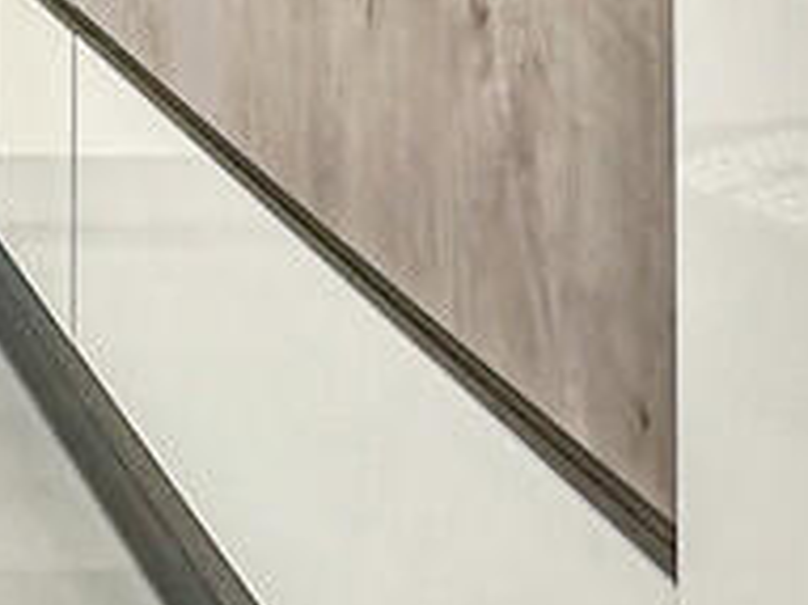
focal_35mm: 75
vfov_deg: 17.4
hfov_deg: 19.3
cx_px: -664
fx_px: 1750
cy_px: -343
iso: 200
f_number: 2.2
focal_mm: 2.22
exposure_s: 1/50
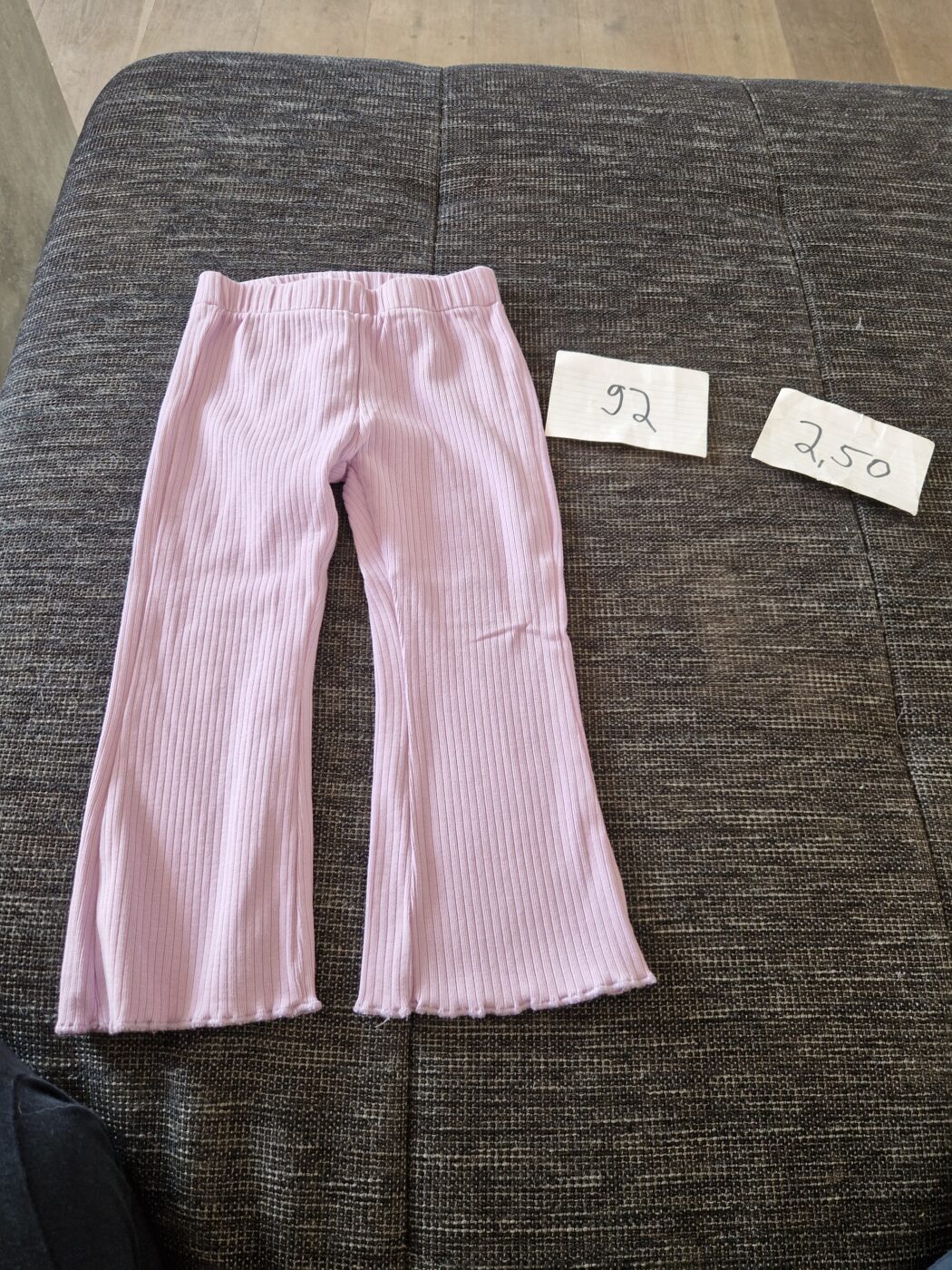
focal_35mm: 23
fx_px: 843
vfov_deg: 73.9
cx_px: 476
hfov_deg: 58.9
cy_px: 635
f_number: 1.8
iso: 50
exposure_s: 1/100
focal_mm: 5.4
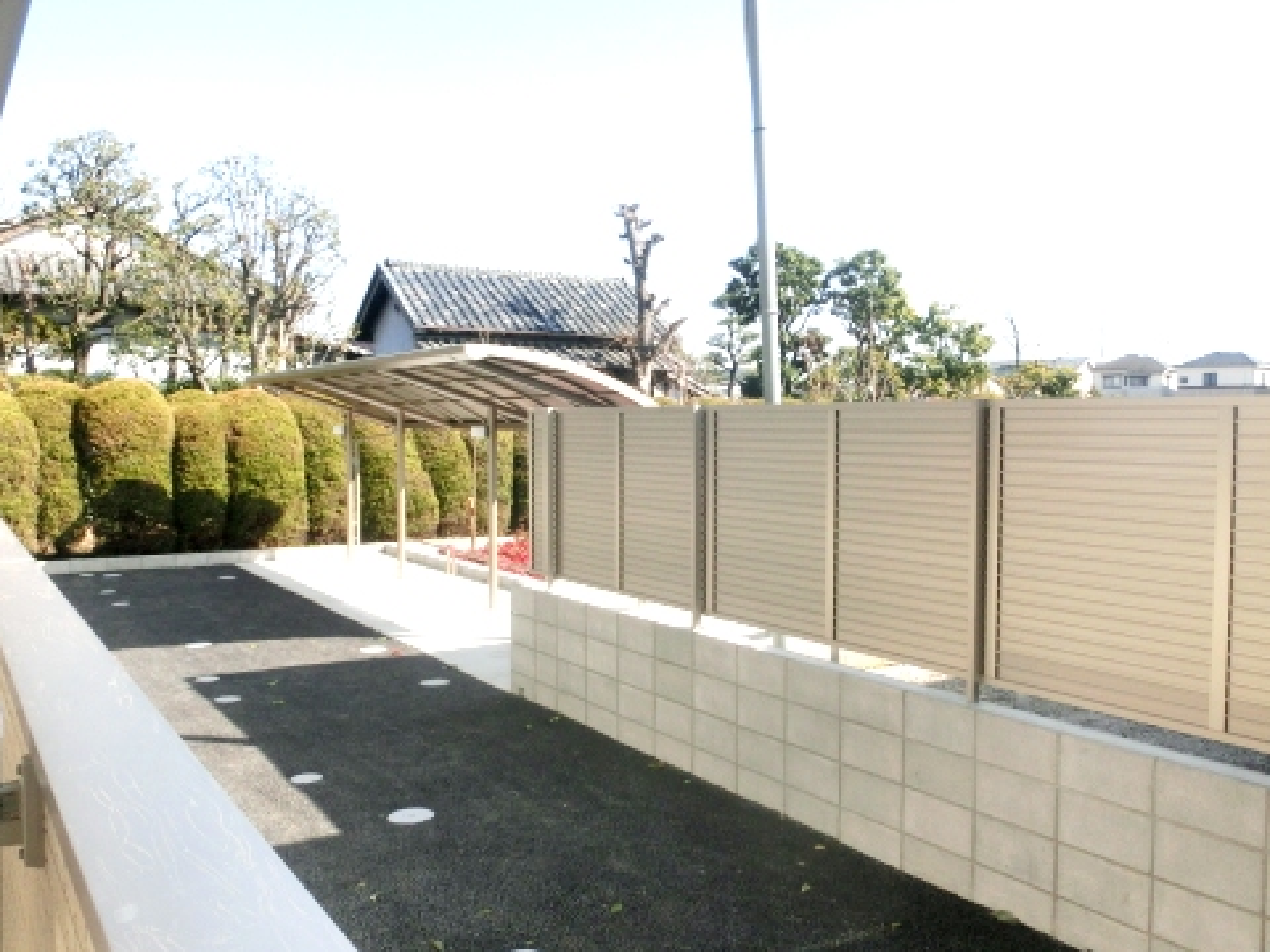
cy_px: 479
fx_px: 1174
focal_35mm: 32
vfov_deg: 44.2
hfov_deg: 56.6
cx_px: 725
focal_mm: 4.24
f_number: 3
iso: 80
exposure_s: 1/800
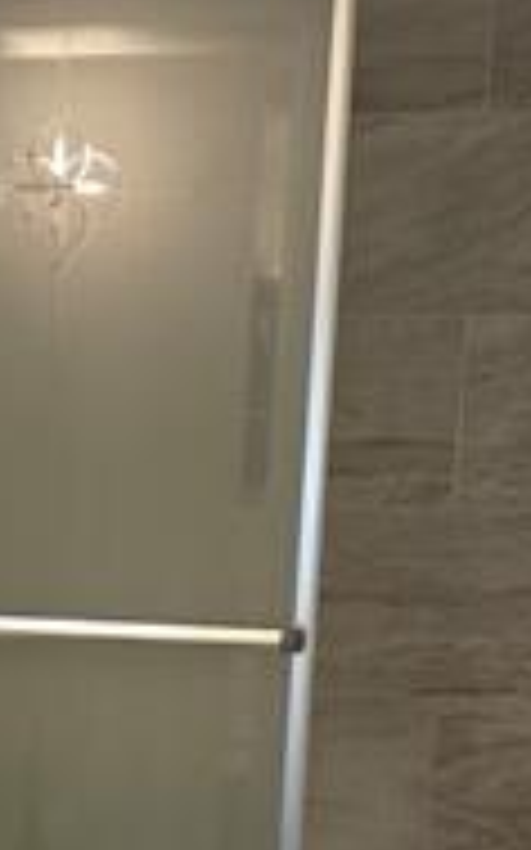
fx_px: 2294
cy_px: 931
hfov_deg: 12.8
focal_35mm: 99
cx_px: -166
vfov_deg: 20.1
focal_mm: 5.4
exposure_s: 1/60
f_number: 1.8
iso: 80
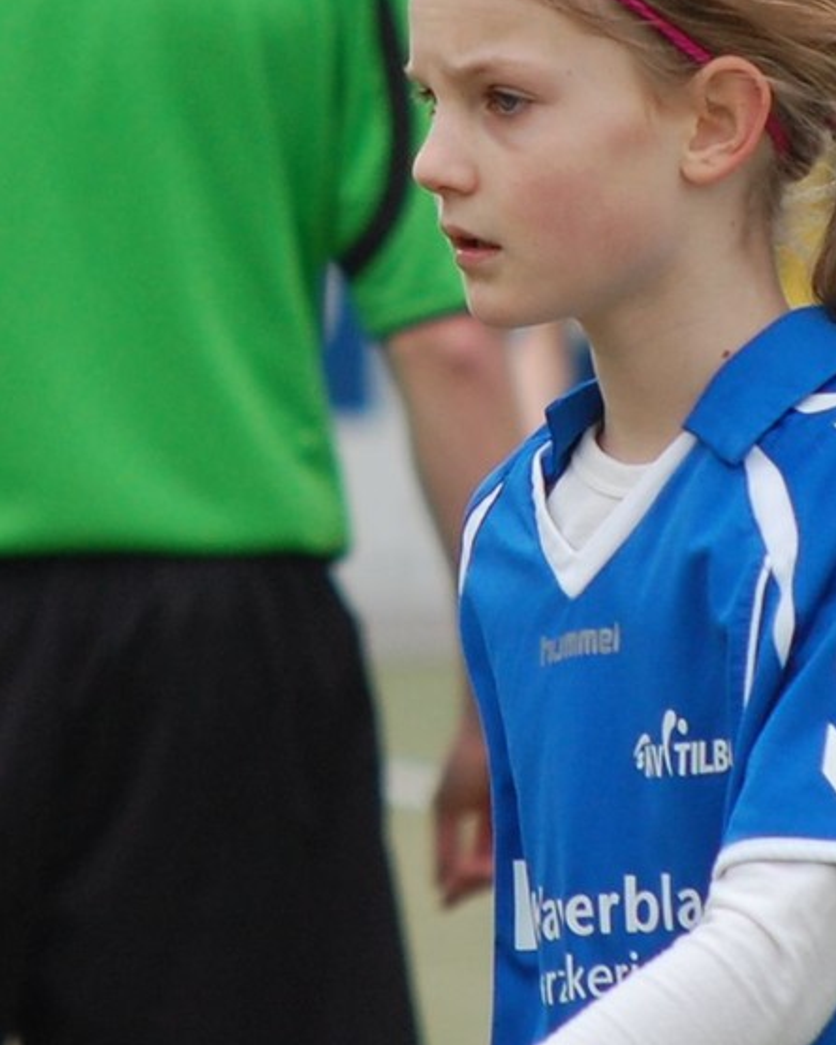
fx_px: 16016
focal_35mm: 518
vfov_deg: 3.7
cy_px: 564
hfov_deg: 3.0
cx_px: 607
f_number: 5.6
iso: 400
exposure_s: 1/640
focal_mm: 200
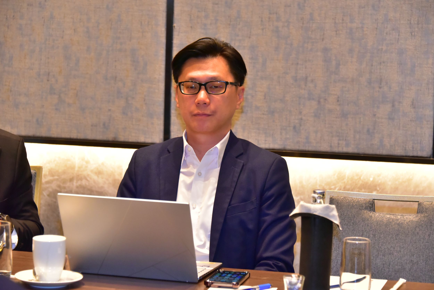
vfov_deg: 11.8
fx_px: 1399
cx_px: 217
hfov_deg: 17.6
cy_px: 145
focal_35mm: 116
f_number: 5.6
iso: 10000
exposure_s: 1/200
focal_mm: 116
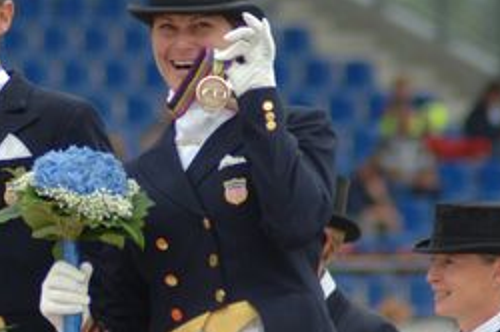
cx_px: 44
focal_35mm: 923
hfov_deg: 2.2
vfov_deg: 1.5
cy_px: 197
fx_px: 12803
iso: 200
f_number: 5.6
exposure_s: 1/250
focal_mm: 240
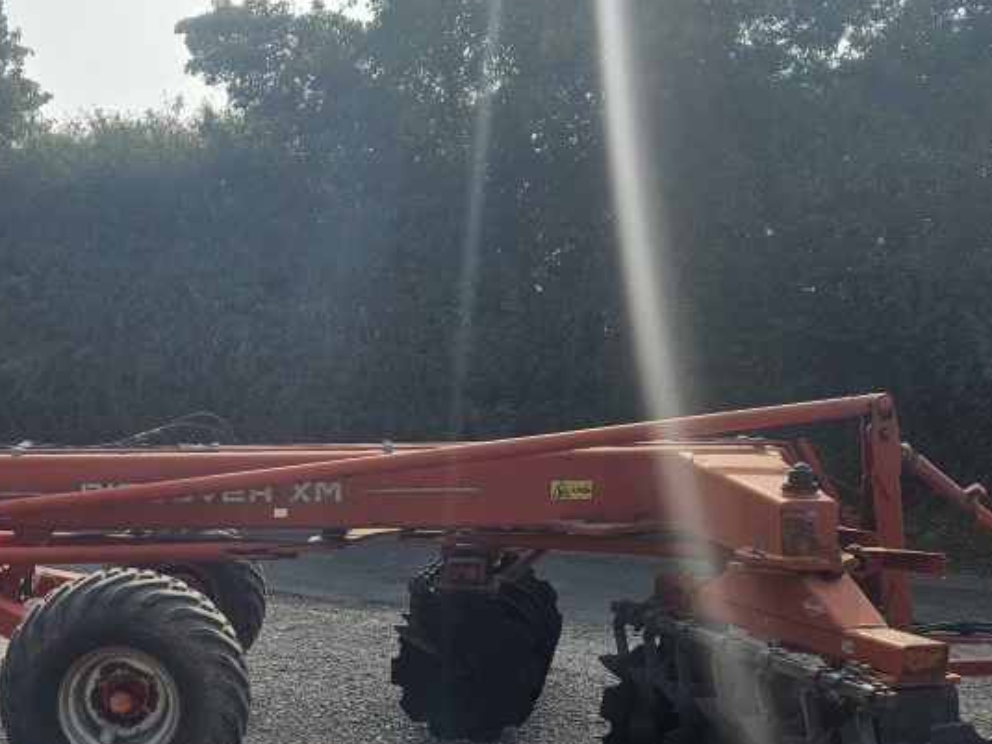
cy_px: 623
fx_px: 1261
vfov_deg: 31.8
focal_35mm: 44
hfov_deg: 41.4
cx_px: 219
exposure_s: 1/1472
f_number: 1.8
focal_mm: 5.4
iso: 25
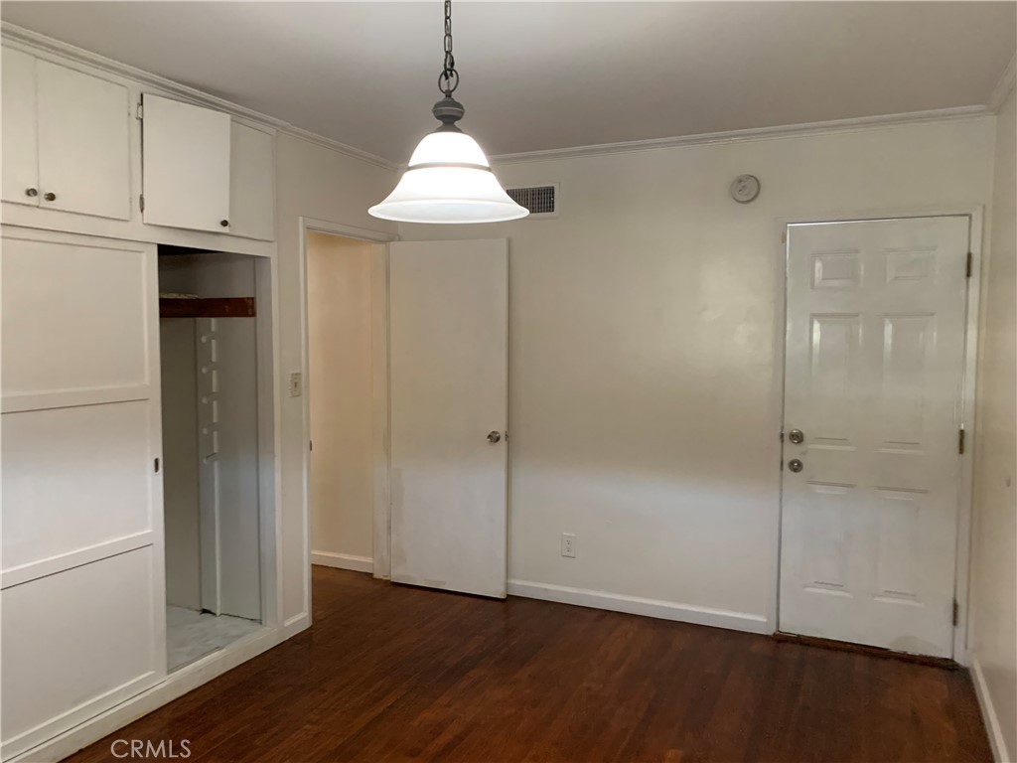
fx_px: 764
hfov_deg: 67.3
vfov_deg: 53.1
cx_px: 508
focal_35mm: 26
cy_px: 382
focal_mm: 4.25
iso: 320
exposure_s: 1/40
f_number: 1.8
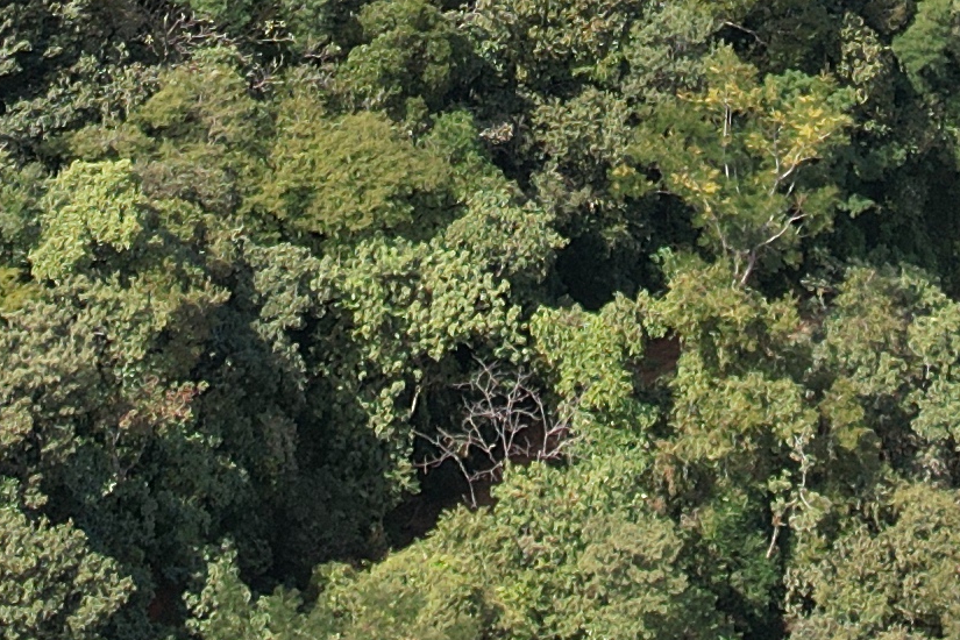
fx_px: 3893
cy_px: -649
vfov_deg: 8.9
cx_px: 592
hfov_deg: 14.0
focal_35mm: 146
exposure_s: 1/240
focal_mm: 8.38
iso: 100
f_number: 2.8
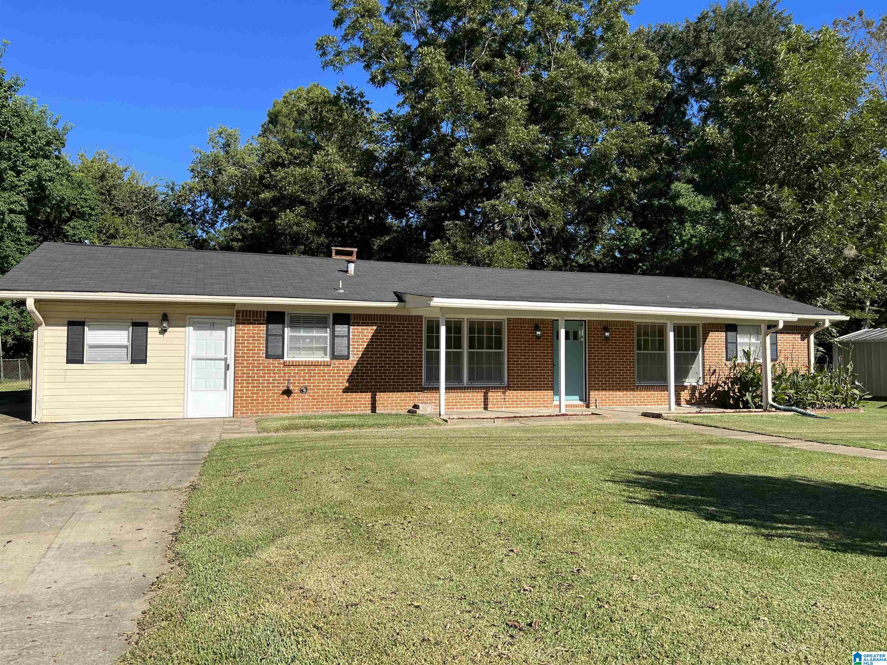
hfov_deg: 67.3
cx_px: 444
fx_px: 666
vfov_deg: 53.1
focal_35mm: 26
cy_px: 332
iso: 50
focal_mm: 5.7
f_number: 1.5
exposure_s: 1/3257
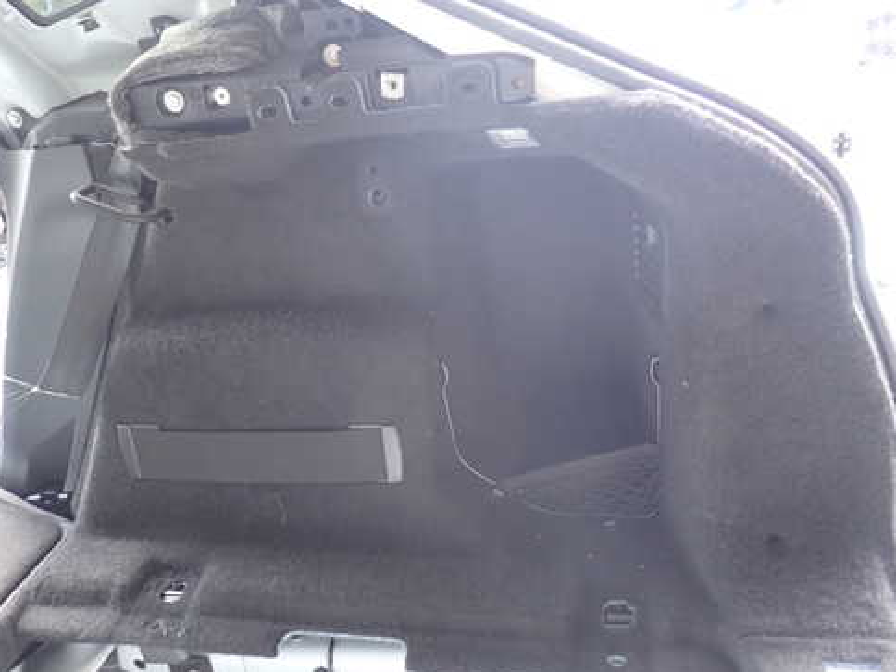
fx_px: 802
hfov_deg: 58.3
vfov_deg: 45.4
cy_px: 328
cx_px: 459
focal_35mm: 31
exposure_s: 1/30
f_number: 2
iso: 200
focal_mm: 4.5
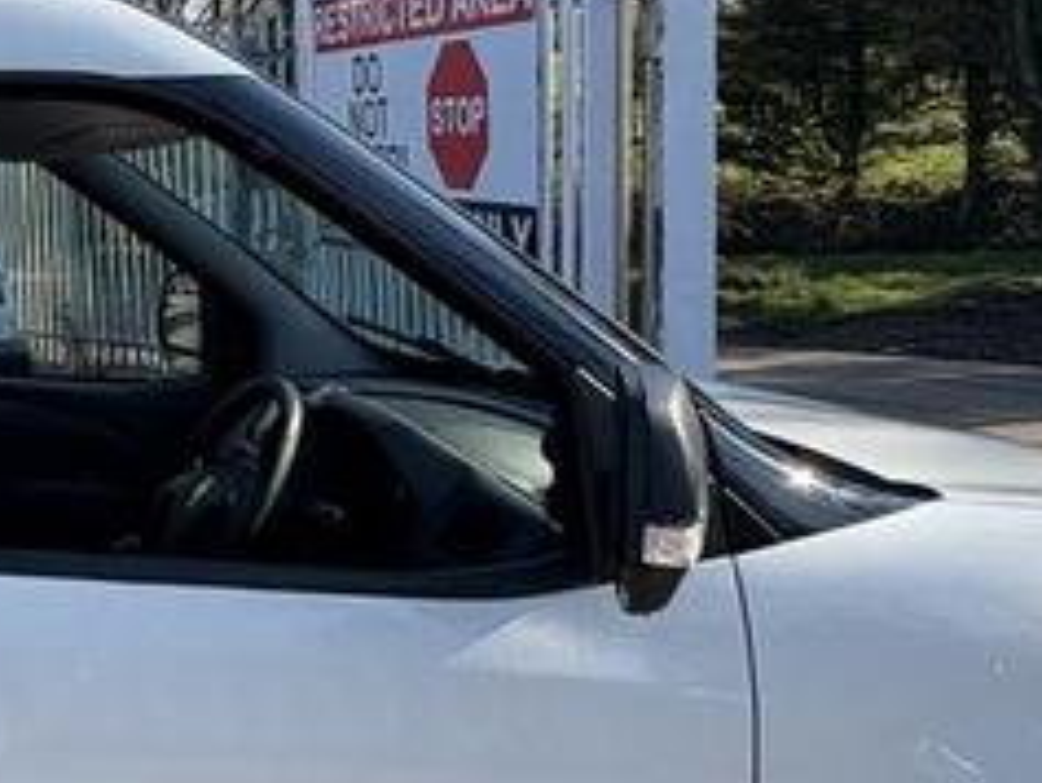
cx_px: -281
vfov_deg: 27.5
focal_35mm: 53
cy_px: 435
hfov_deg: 29.7
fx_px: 1596
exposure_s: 1/821
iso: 50
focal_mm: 2.22
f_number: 2.2
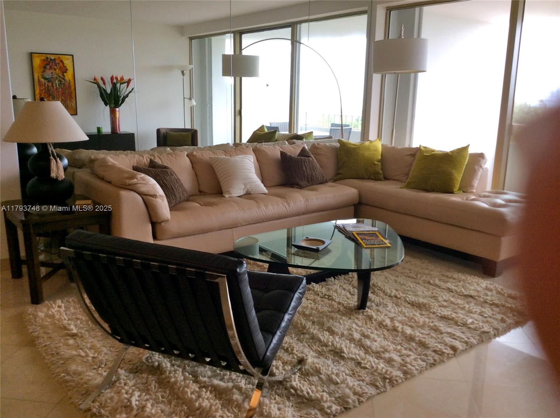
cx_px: 280
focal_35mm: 32
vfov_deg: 44.0
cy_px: 209
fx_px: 517
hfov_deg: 56.9
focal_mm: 3.3
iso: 40
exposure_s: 1/120
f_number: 2.4
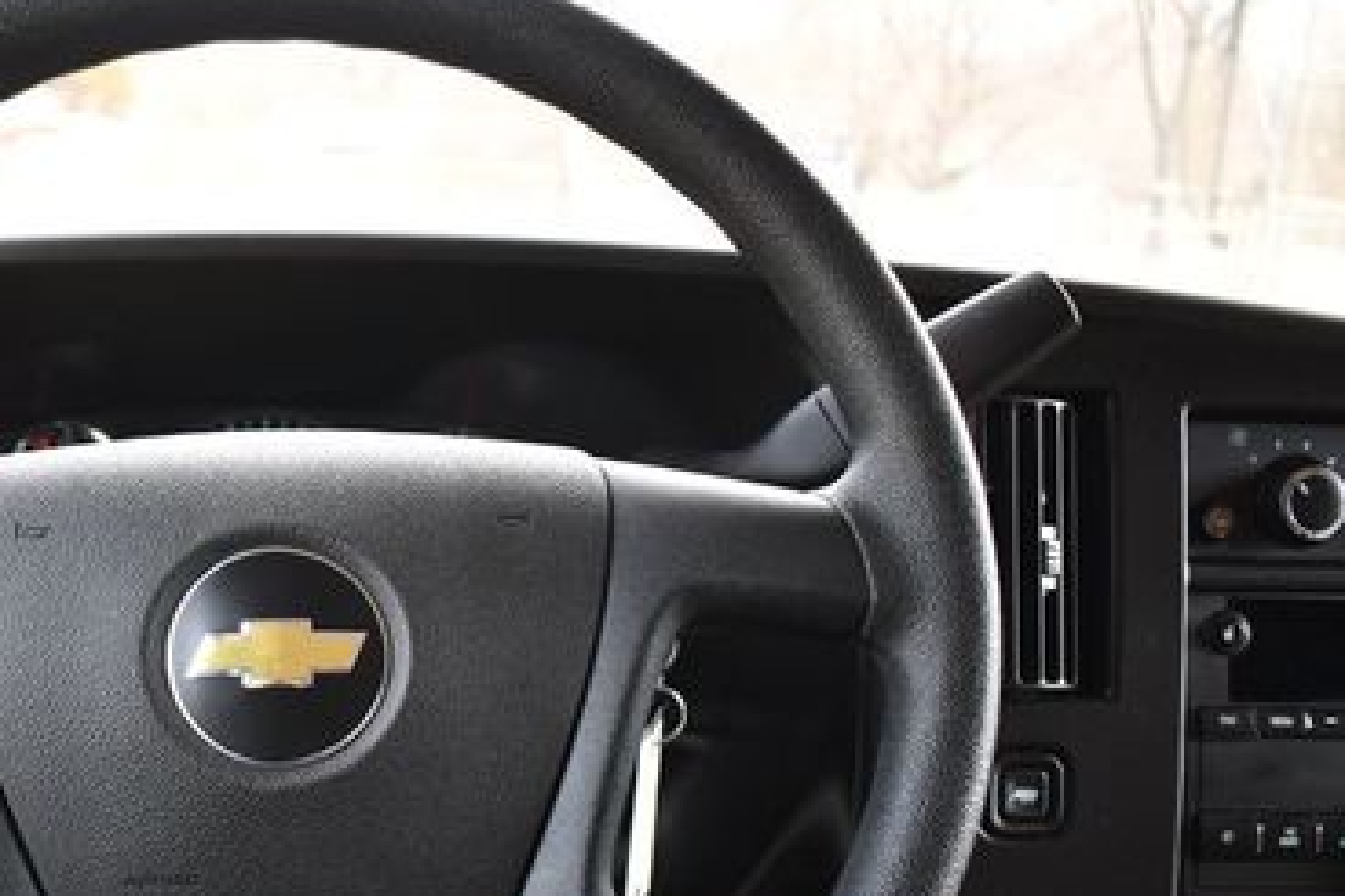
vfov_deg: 28.4
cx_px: 292
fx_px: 1755
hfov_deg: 40.4
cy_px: 614
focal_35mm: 47
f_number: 3.5
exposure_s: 1/250
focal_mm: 18
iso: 640
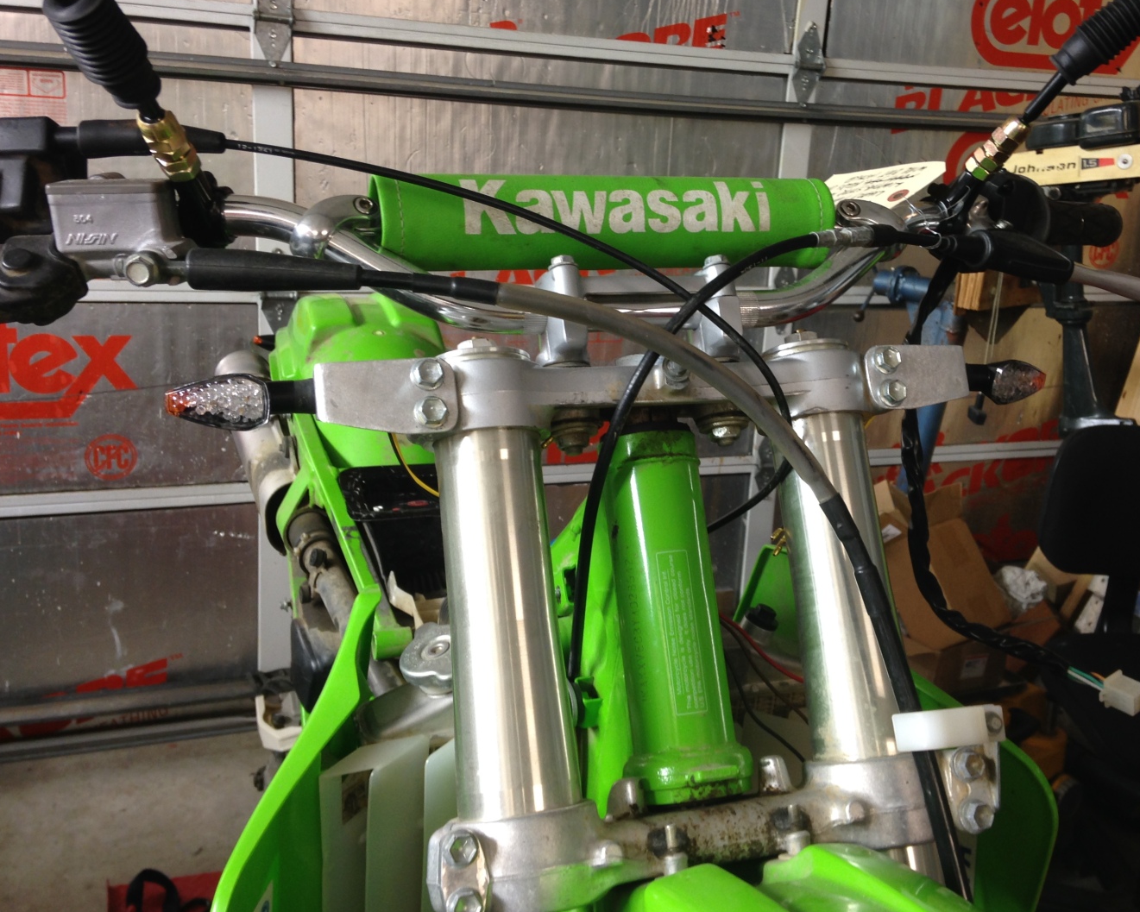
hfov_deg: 46.7
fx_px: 1316
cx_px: 649
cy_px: 417
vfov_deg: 38.2
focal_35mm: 39
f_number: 2.4
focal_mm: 4.12
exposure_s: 1/24
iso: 50
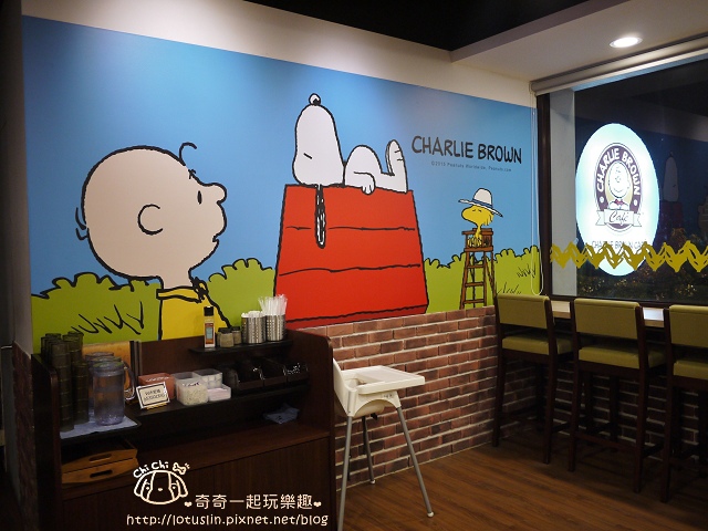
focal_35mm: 28
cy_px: 266
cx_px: 354
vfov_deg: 49.7
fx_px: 573
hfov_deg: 63.4
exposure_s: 1/60
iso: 250
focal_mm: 14
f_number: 2.5
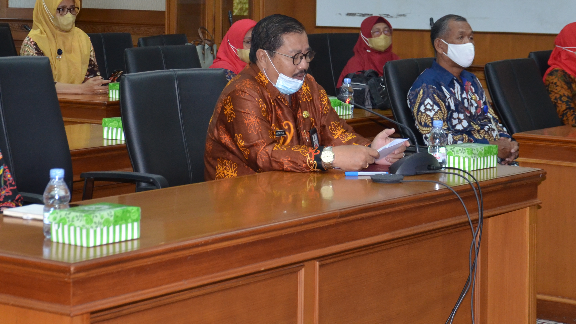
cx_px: 278
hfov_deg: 21.4
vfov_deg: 12.1
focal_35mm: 100
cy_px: 66
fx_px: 1527
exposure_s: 1/60
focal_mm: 38
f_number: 4.5
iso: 800
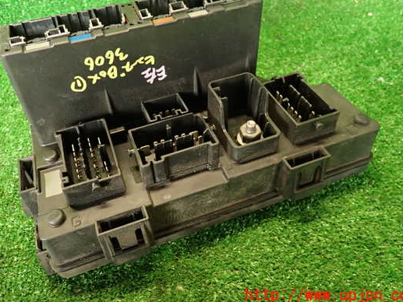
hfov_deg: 61.6
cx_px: 187
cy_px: 130
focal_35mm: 29
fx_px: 338
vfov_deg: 48.1
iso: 400
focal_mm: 4.5
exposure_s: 1/30
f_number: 2
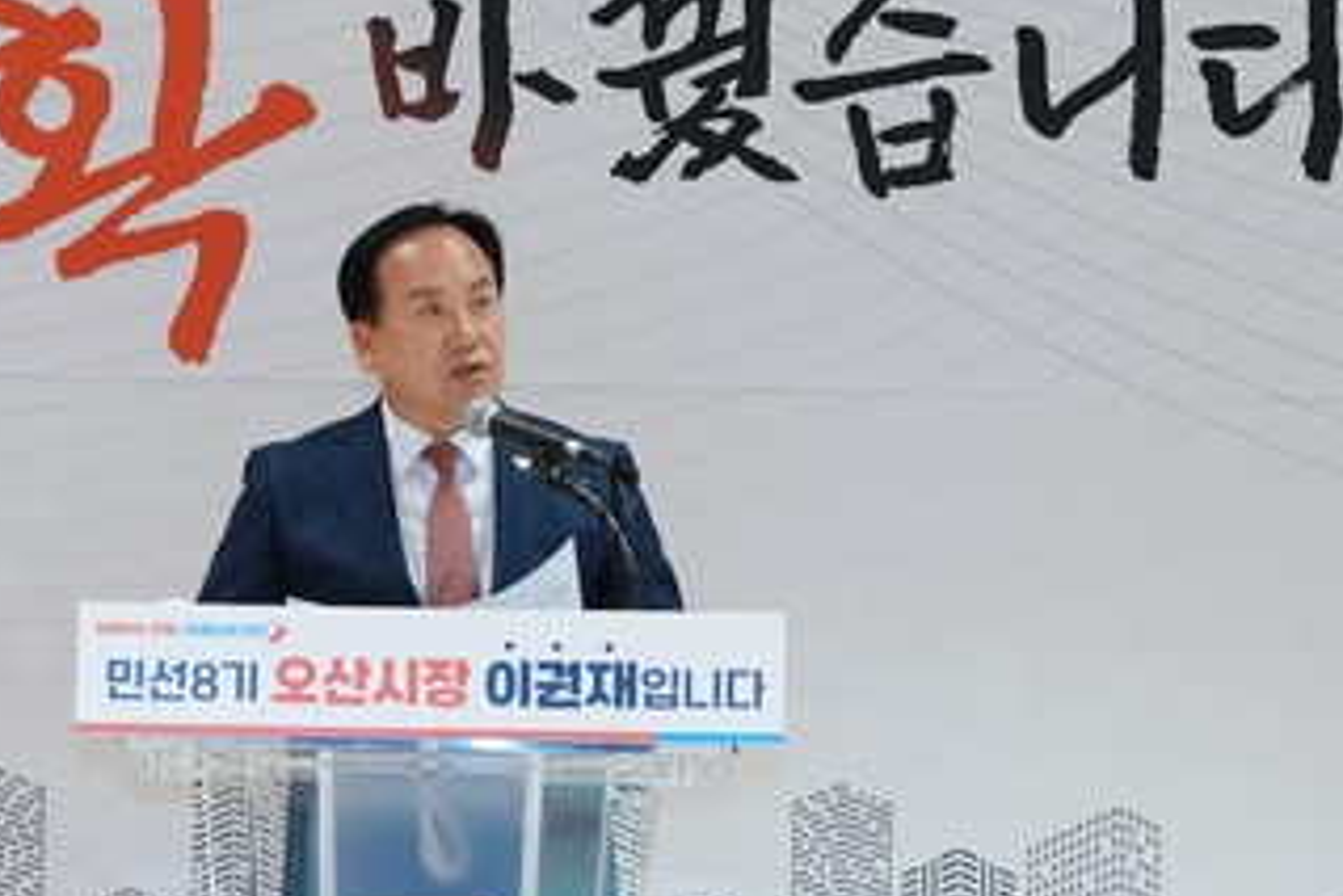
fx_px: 5971
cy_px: 349
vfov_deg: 8.6
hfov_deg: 12.8
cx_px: 455
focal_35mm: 160
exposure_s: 1/250
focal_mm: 57
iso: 640
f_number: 2.8
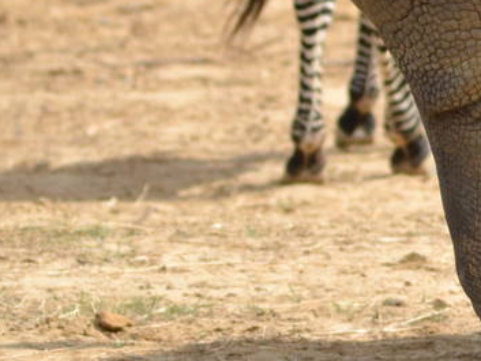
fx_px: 13622
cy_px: 21
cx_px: 800
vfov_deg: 1.5
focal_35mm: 980
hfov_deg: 2.0
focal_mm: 150
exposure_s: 1/1250
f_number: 5.6
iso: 400
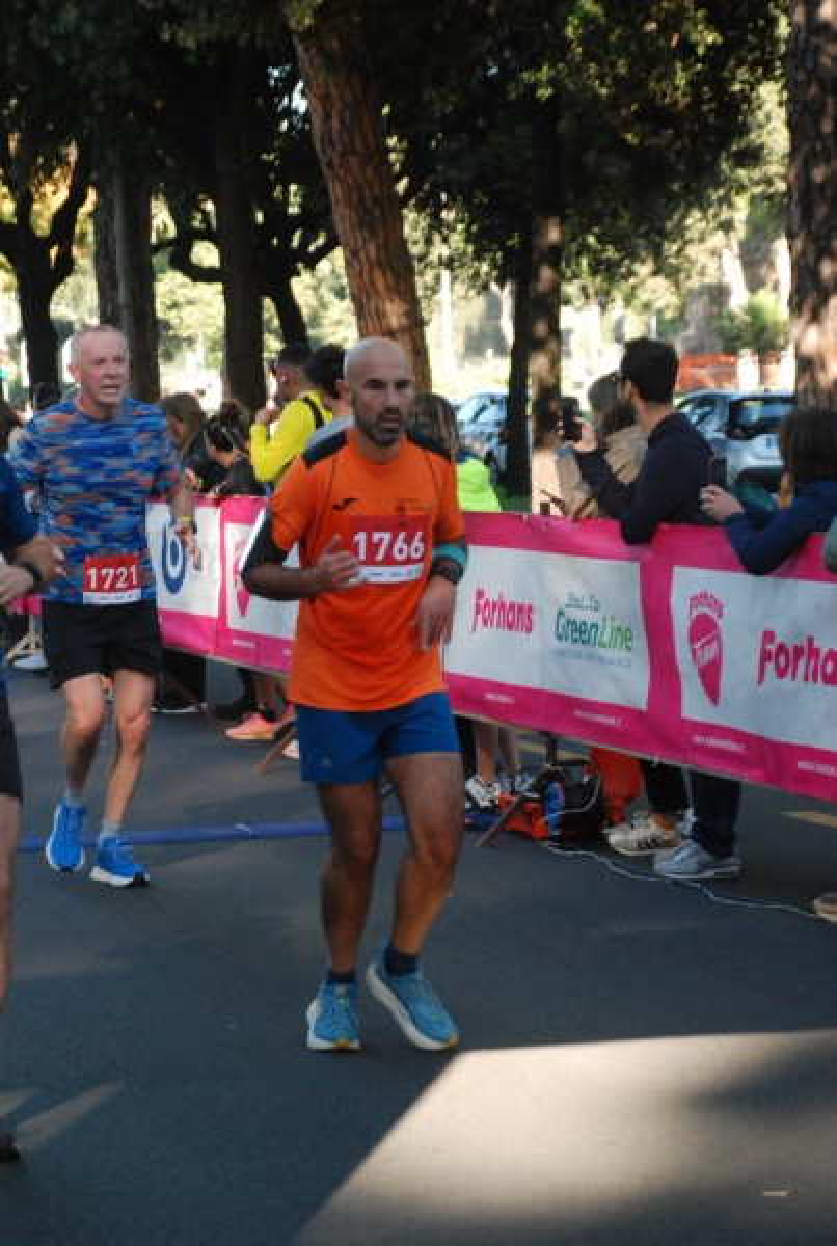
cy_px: 623
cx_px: 418
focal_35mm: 112
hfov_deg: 12.2
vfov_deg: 18.1
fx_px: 3903
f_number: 5.6
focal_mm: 75
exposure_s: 1/320
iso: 1000
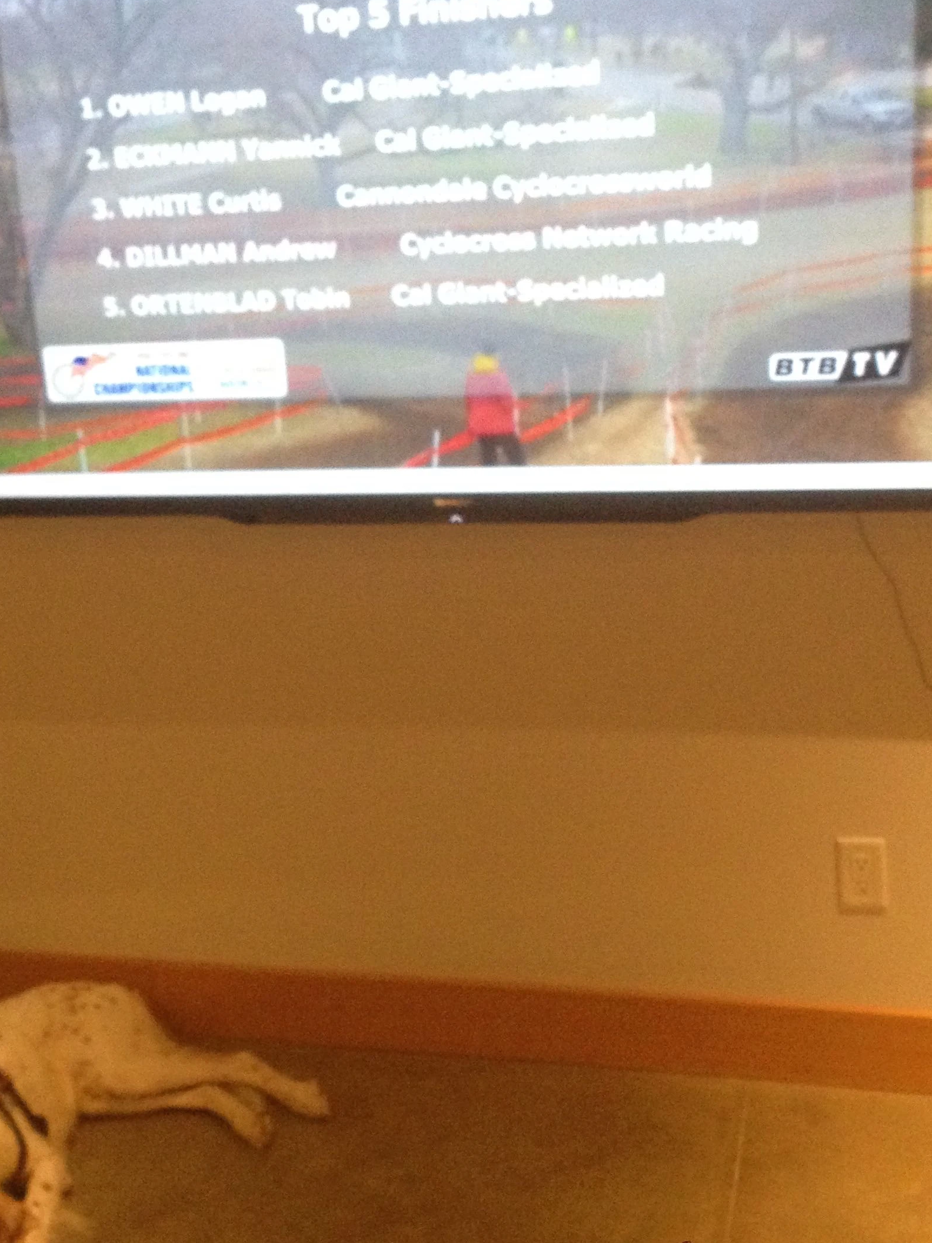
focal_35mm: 51
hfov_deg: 28.5
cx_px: 380
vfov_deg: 37.5
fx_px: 1831
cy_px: 570
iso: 400
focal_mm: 4.12
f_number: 2.4
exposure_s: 1/17
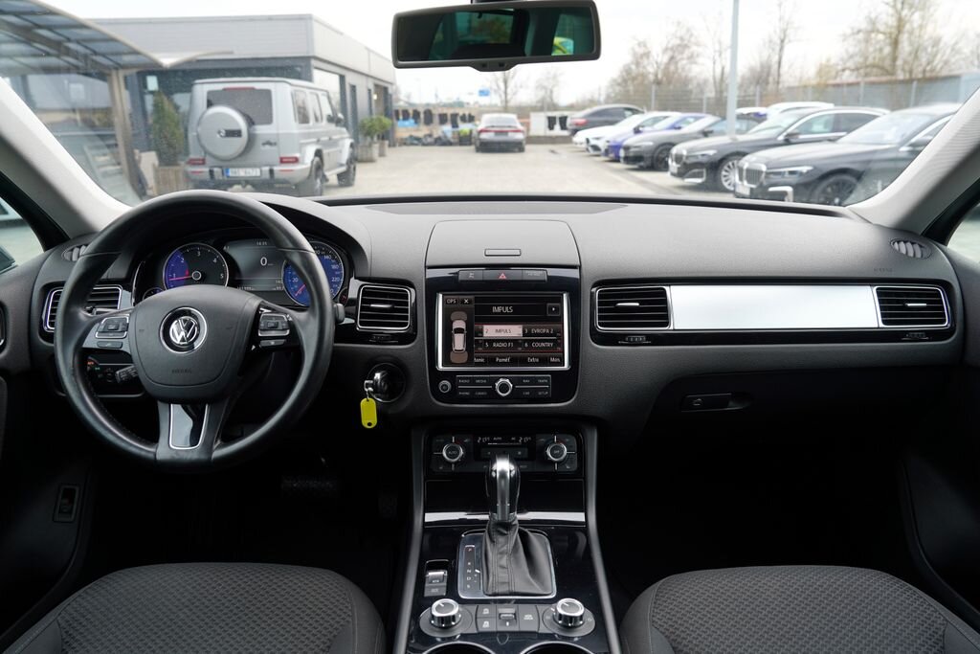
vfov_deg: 53.1
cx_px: 490
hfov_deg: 73.7
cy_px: 327
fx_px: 653
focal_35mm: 24
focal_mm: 24
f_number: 5
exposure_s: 1/100
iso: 100
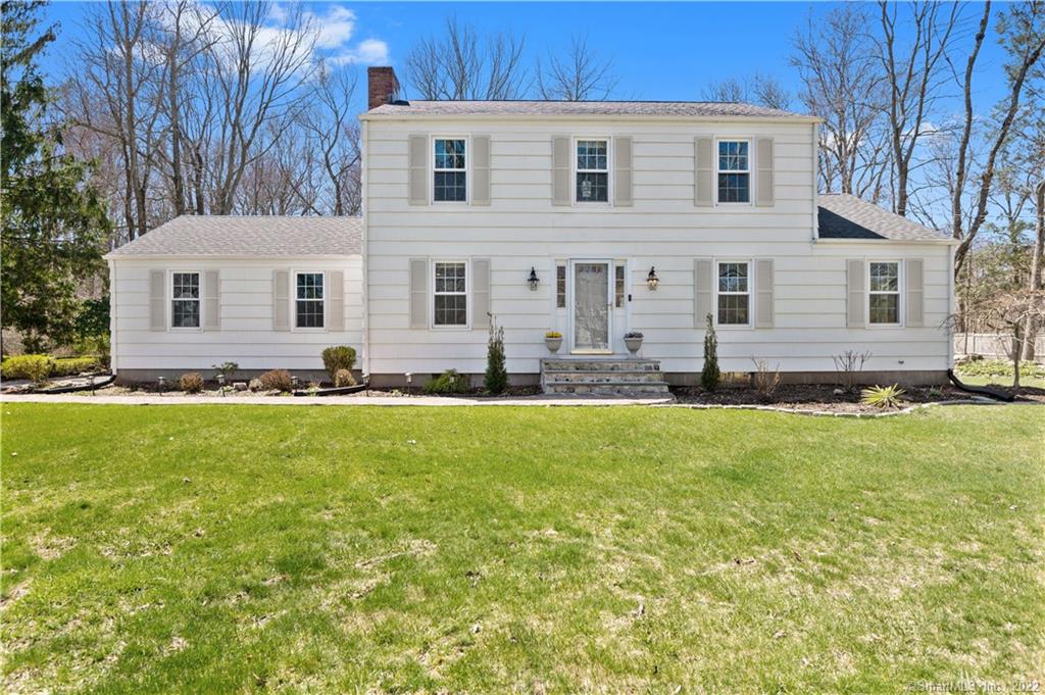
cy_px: 348
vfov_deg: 61.8
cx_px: 522
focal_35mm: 20
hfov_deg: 84.0
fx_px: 580
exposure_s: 1/640
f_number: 7.1
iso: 800
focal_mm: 20
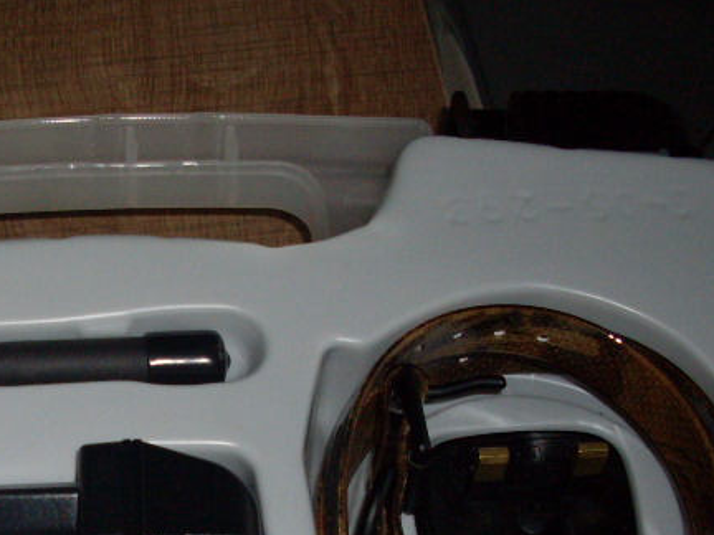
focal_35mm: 90
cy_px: 619
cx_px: -21
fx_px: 1856
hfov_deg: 21.0
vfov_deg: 15.9
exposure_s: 1/45
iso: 100
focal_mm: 6.3
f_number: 2.8
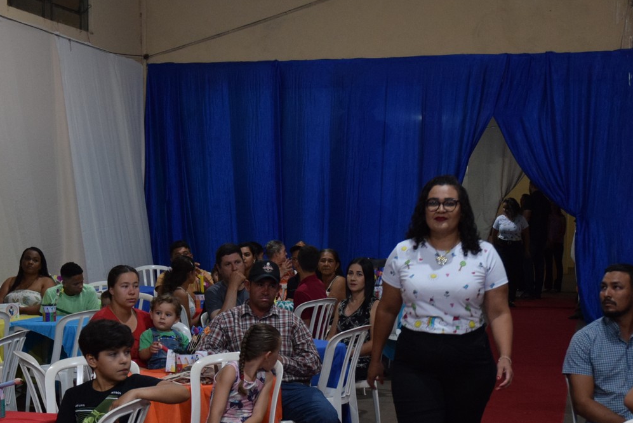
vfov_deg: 18.8
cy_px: 333
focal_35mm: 72
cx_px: 297
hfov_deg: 28.1
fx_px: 1264
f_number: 3.8
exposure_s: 1/60
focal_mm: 29
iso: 1600
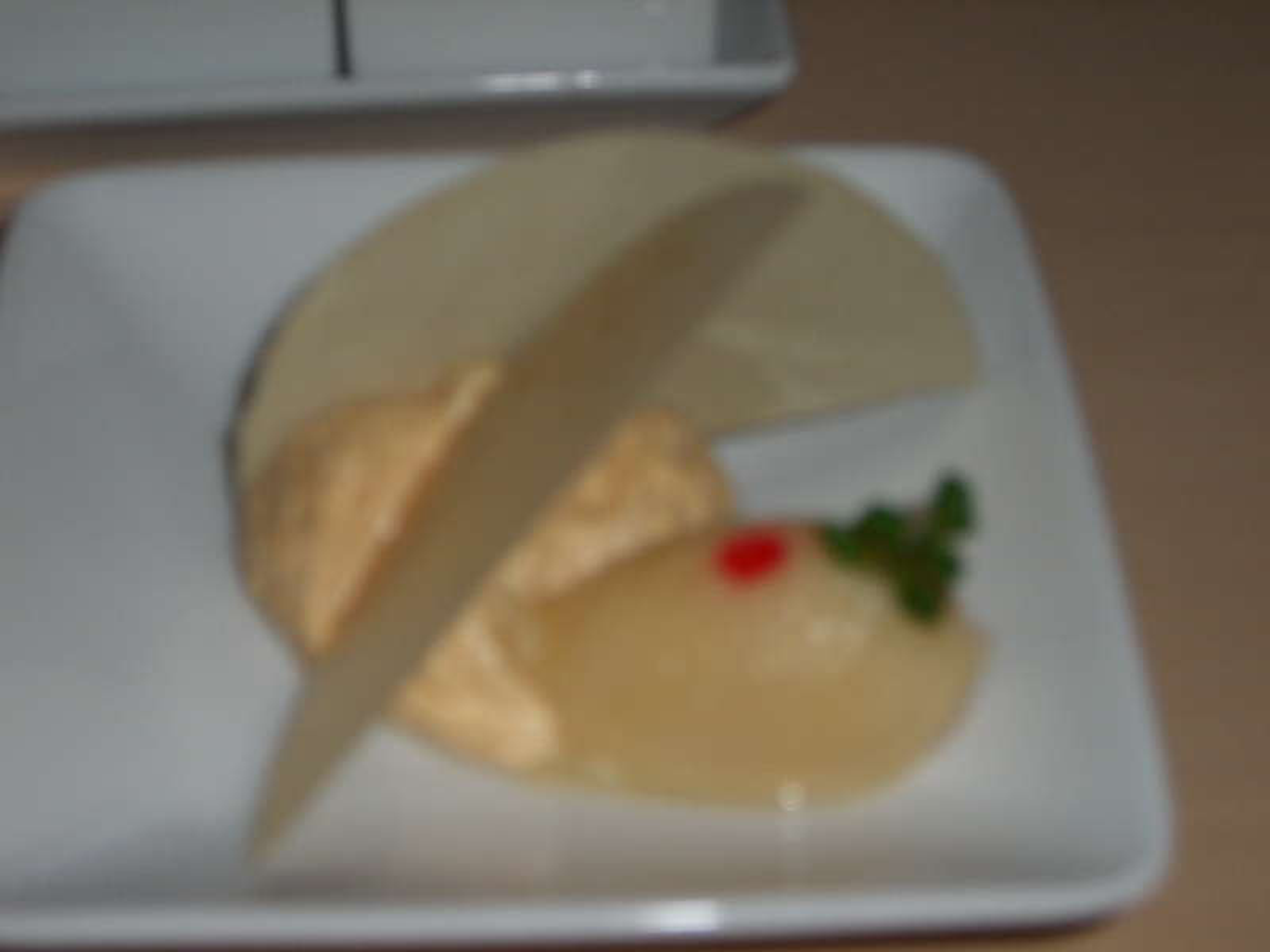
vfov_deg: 18.7
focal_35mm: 79
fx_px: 2898
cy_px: 476
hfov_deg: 24.7
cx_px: 635
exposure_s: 1/60
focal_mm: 12.8
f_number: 4.1
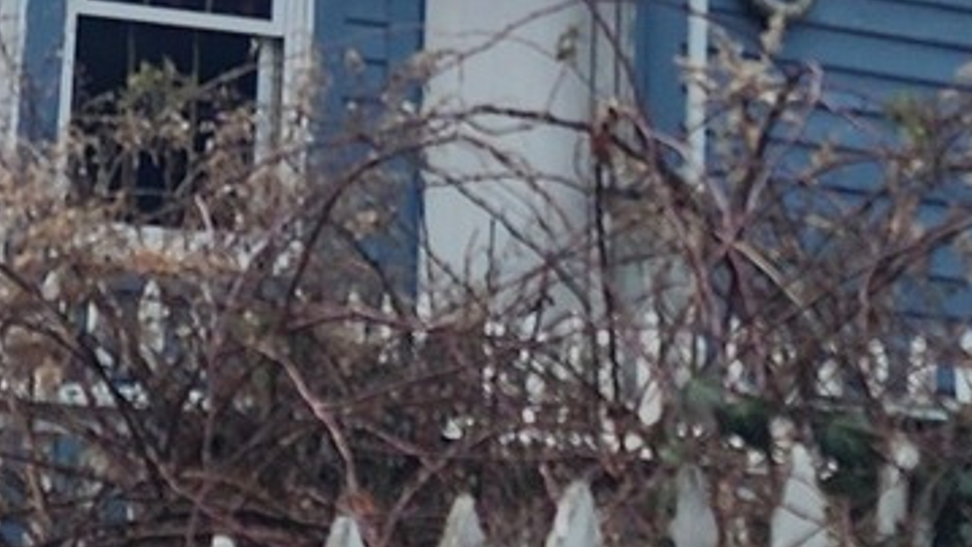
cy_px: -487
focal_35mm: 161
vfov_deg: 7.3
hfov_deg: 13.3
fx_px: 4150
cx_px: 157
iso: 12
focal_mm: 6.4
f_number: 1.8
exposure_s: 1/1030
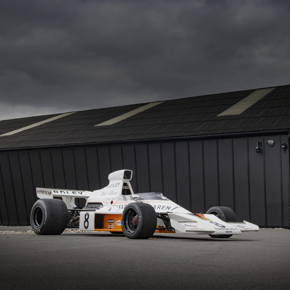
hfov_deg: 31.6
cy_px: 146
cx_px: 165
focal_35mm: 54
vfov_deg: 31.6
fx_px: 512
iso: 1000
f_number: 7.1
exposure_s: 1/80
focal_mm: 42
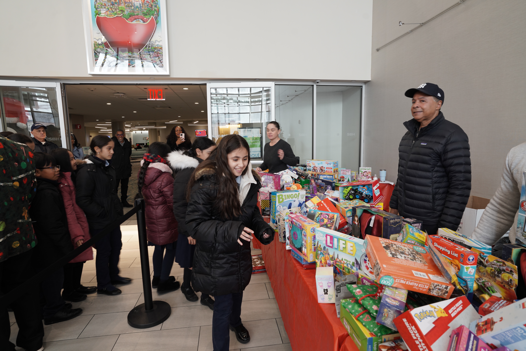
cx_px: 263
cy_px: 176
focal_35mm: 20
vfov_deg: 61.9
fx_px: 292
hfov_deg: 84.0
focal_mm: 20
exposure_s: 1/30
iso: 400
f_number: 6.3
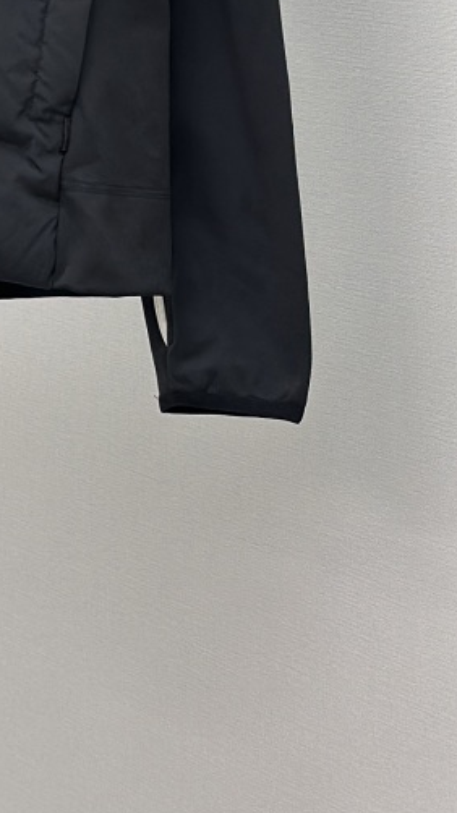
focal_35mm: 150
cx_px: -209
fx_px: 3235
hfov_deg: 7.9
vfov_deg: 14.0
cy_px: -60
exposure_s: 1/215
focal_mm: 6.86
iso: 80
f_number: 1.78
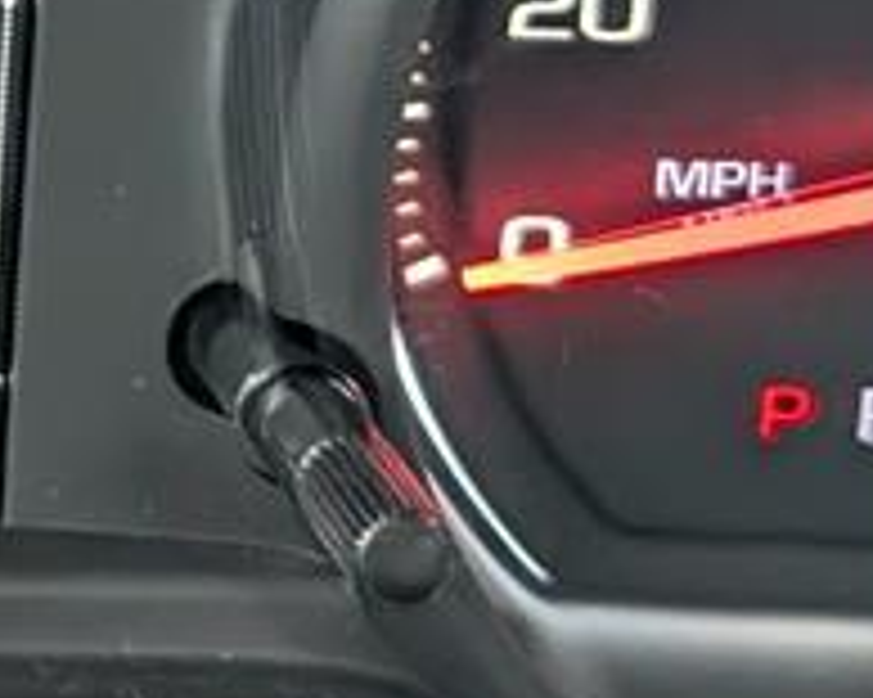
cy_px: -248
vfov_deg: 9.6
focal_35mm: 158
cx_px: -518
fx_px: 4080
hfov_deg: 11.6
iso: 574
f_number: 1.68
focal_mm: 6.9
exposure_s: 1/192
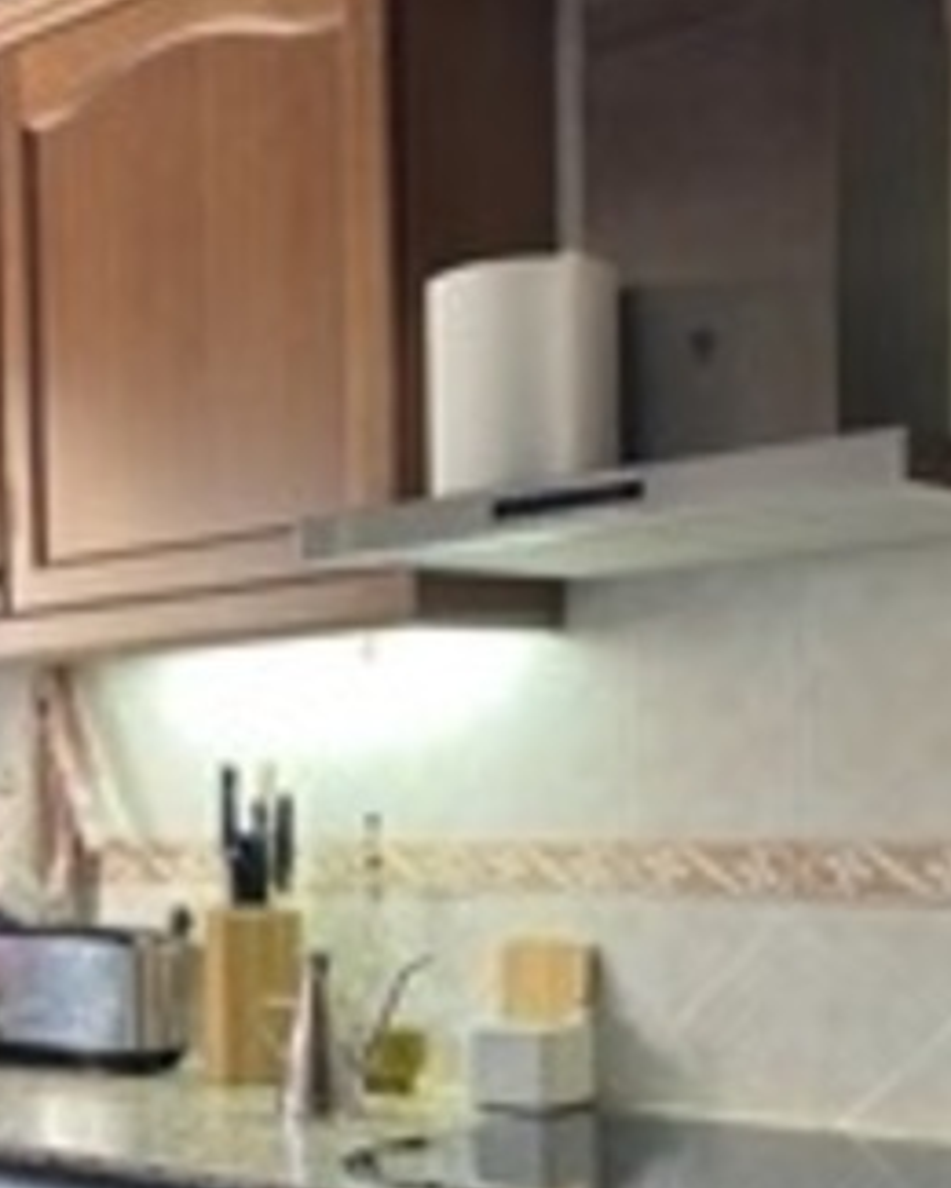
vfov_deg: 30.8
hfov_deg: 23.8
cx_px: -84
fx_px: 2111
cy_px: 910
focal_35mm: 60
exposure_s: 1/50
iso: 250
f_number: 1.8
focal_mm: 4.25
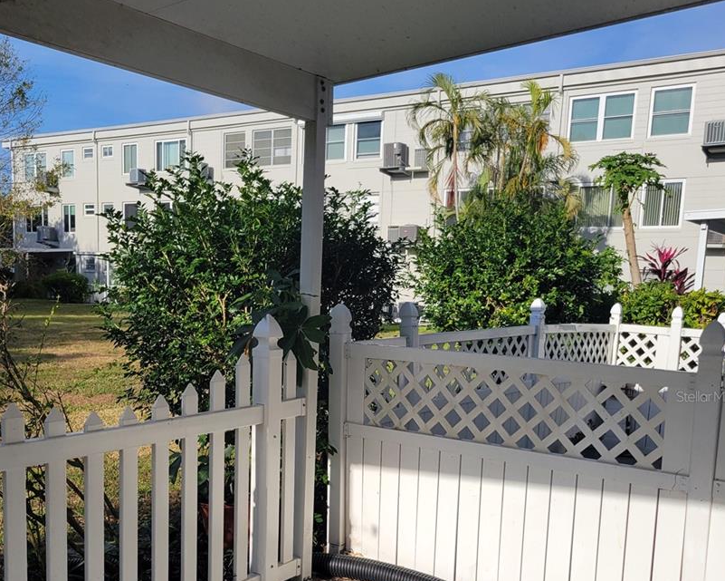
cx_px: 333
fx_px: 815
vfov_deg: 38.6
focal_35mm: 38
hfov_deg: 47.9
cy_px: 396
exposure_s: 1/3589
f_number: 1.8
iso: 40
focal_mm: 5.4
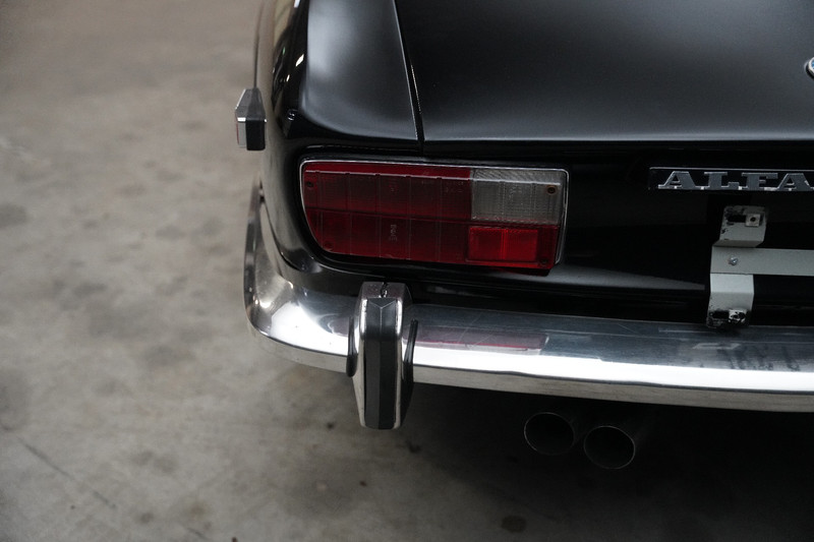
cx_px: 407
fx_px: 945
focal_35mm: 42
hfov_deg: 46.6
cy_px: 271
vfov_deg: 32.0
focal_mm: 41.8
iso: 4000
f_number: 2.8
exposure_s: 1/160
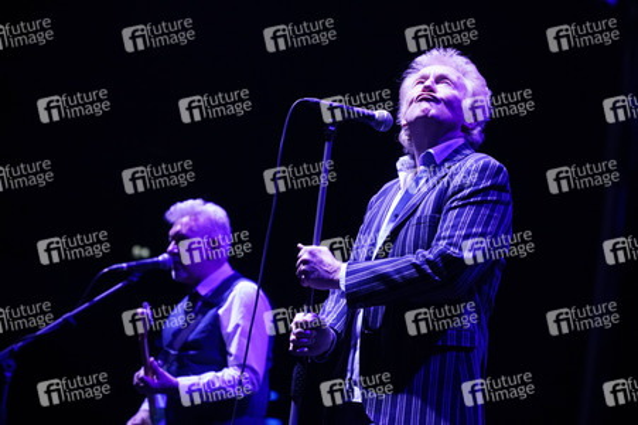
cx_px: 319
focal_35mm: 128
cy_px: 212
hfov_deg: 16.0
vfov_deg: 10.7
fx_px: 2267
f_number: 5
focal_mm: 128
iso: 3200
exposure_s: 1/200
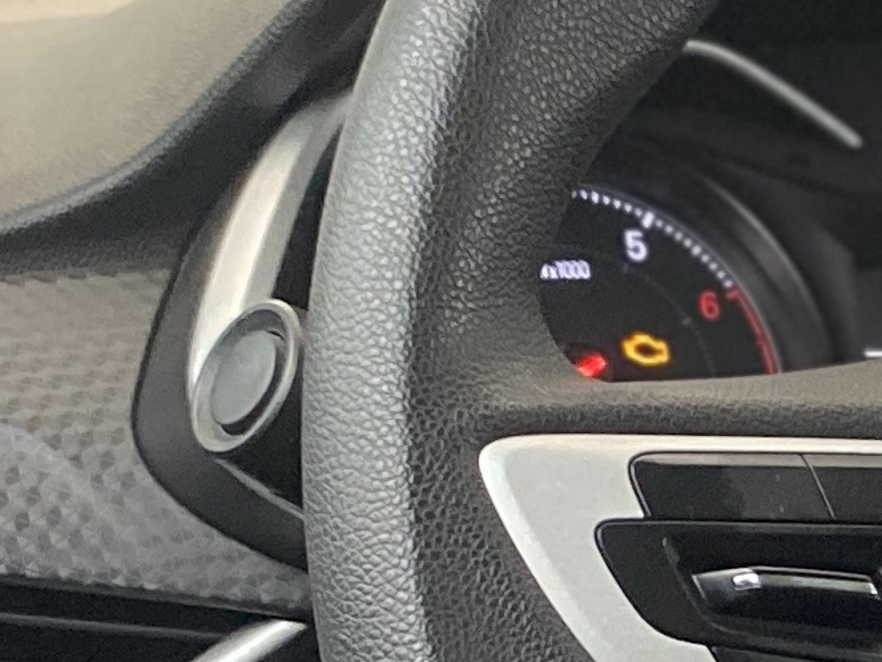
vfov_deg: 8.9
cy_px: 1301
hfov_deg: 11.5
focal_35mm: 158
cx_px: 1656
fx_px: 4028
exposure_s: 1/30
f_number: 1.8
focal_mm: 4.25
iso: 500
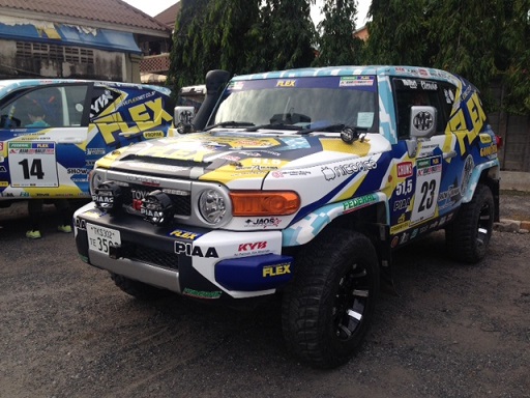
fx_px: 505
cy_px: 199
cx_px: 265
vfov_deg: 42.9
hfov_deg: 55.4
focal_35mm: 33
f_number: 2.4
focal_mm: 4.12
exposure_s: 1/420
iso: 50
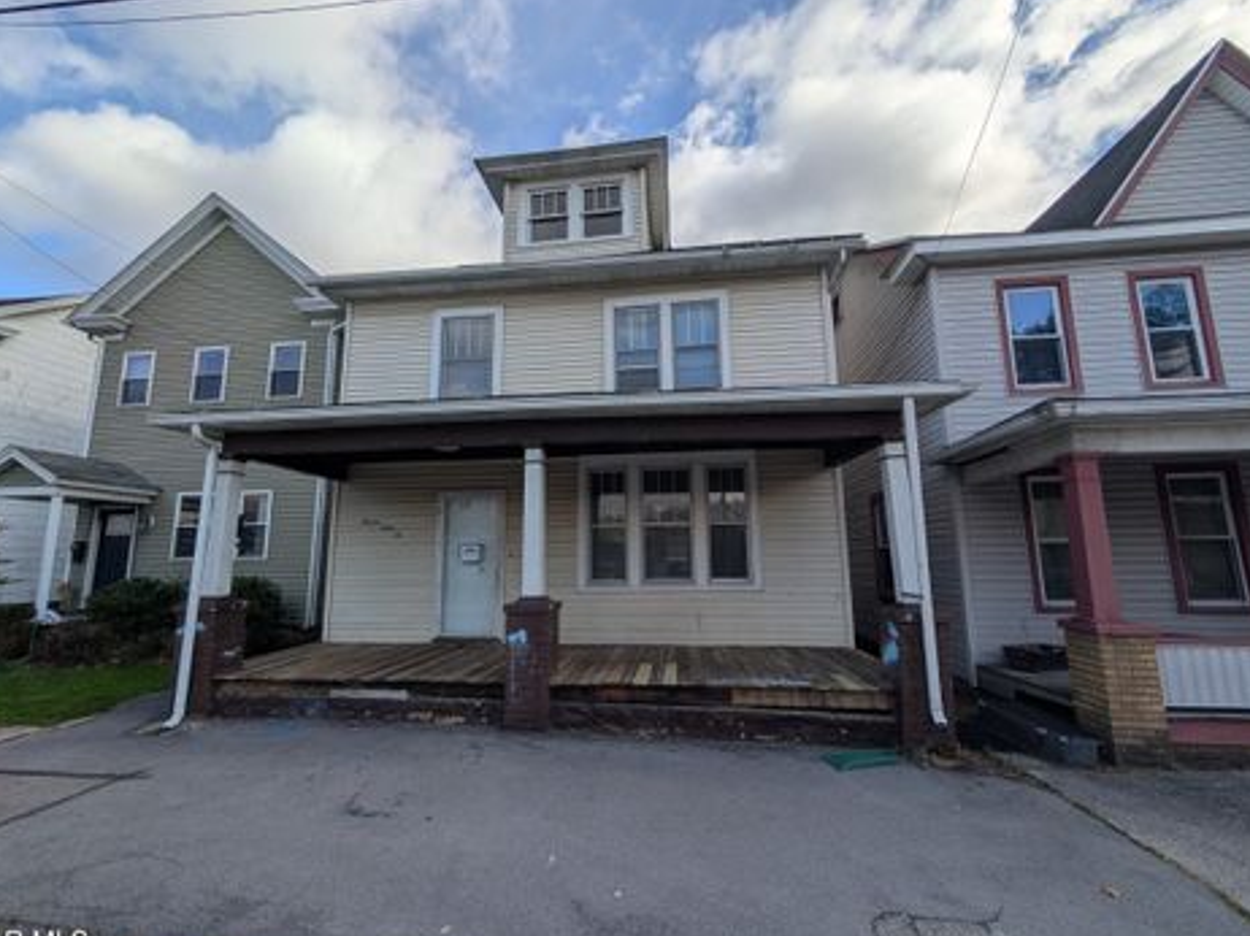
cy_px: 480
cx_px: 620
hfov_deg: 106.2
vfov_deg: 89.8
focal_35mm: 13
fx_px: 469
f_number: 1.7
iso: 29
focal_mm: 2.02
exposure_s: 1/2660
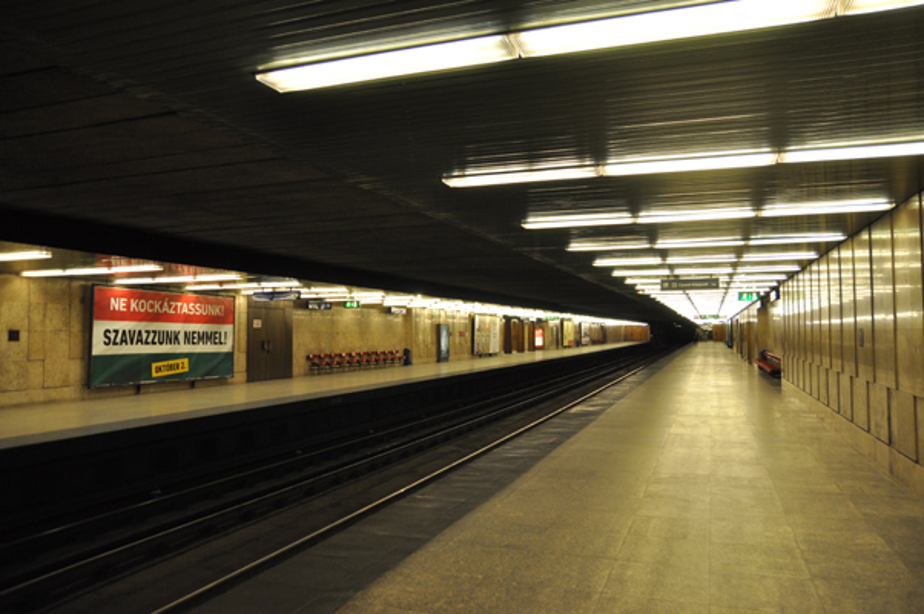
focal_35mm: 26
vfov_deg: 50.3
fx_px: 654
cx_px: 462
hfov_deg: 70.5
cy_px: 307
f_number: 3.5
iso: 800
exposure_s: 1/50
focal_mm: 17
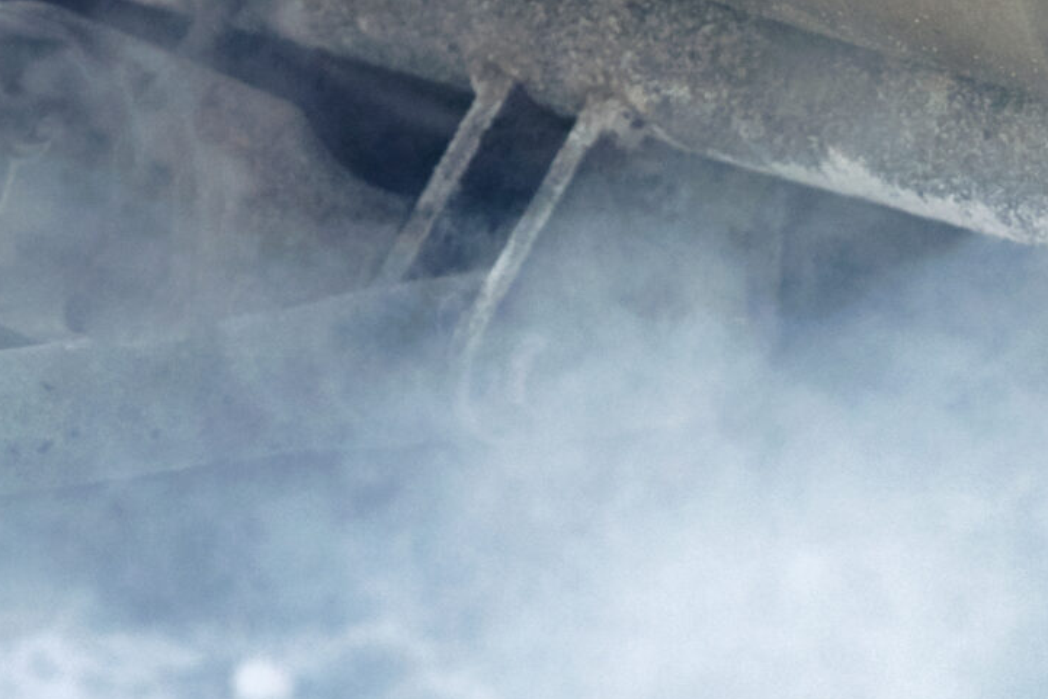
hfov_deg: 2.2
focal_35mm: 923
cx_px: 1295
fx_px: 26873
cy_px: 438
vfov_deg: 1.5
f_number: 5.6
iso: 1600
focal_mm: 260
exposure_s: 1/320
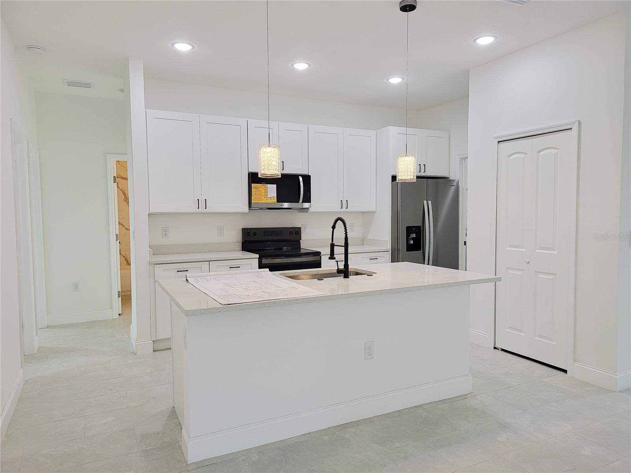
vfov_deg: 56.8
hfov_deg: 71.6
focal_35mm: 24
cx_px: 316
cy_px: 236
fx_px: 437
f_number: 1.8
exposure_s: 1/120
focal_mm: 5
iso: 100
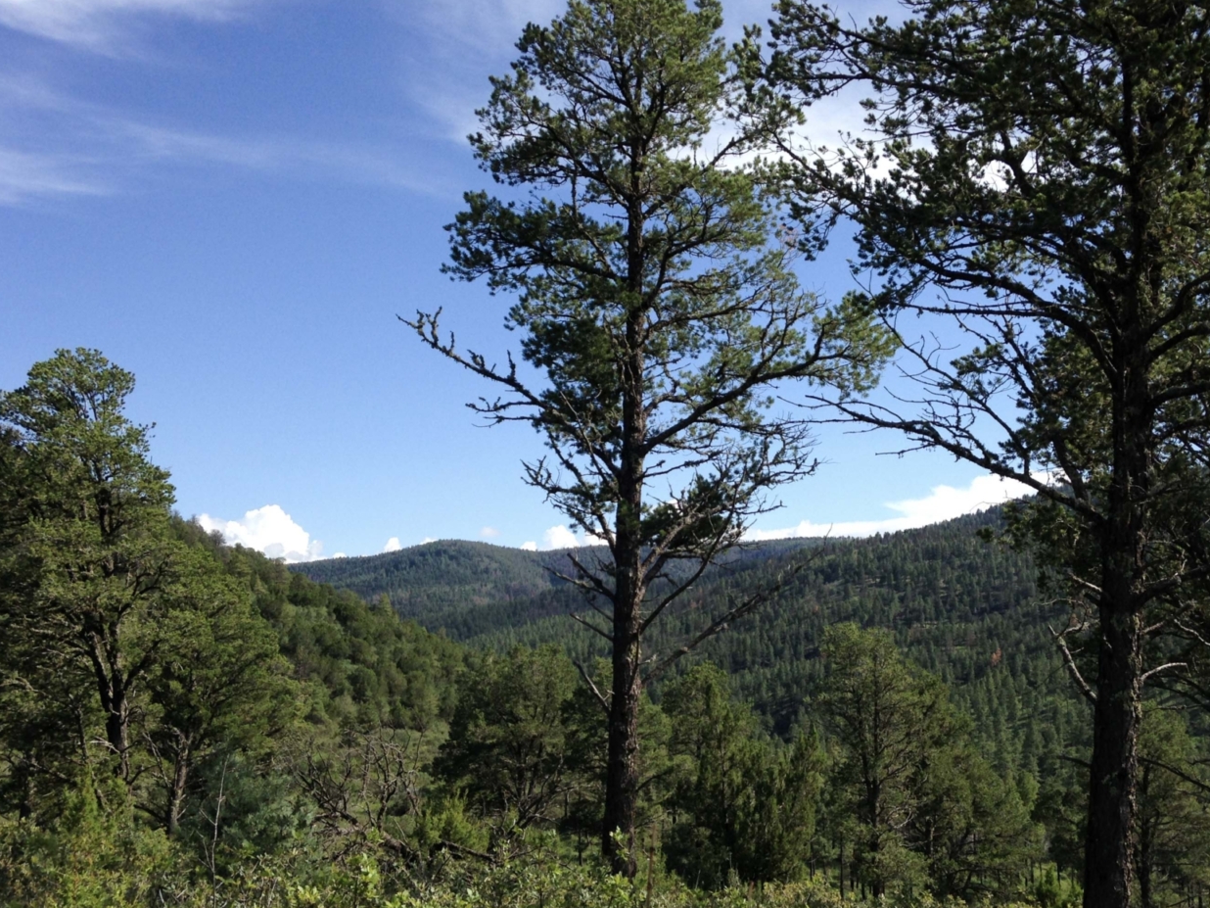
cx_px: 712
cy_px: 509
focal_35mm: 41
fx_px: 1433
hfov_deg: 45.6
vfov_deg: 35.1
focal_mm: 4.12
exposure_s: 1/1300
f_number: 2.4
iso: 50
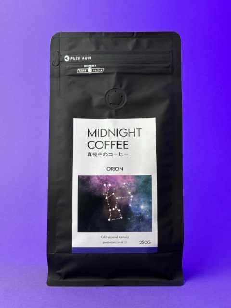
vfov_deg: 36.8
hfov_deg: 28.0
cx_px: 116
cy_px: 154
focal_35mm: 52
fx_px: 463
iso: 25
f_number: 1.6
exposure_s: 1/162
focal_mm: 5.96
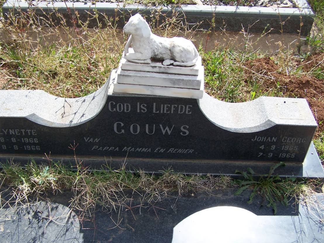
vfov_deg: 35.1
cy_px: 127
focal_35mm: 41
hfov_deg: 45.8
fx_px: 384
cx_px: 152
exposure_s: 1/1000
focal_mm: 6.3
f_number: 2.8
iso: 80
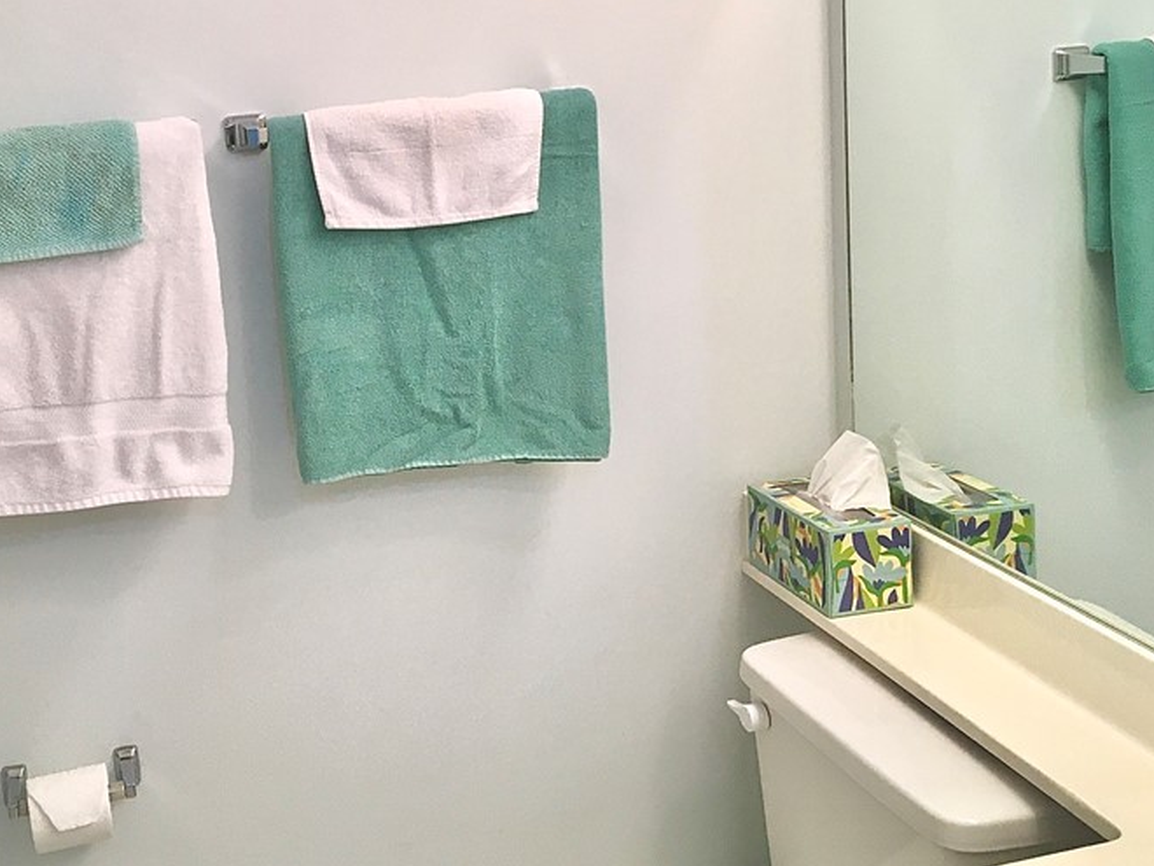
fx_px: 1500
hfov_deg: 41.2
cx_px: 329
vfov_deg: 31.8
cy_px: 250
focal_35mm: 45
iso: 32
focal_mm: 4.15
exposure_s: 1/30
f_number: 2.2
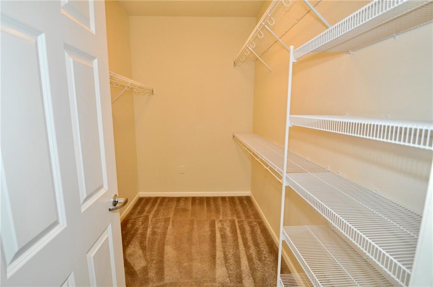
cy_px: 144
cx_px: 216
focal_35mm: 18
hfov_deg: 90.1
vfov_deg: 67.2
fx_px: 216
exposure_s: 1/60
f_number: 4
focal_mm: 12
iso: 800
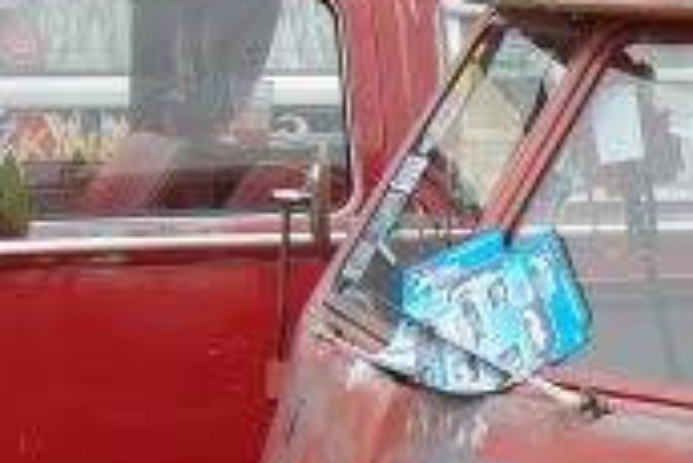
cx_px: 1207
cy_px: 562
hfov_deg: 12.4
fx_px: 2948
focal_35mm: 153
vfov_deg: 8.9
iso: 200
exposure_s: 1/160
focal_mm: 22
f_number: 6.3
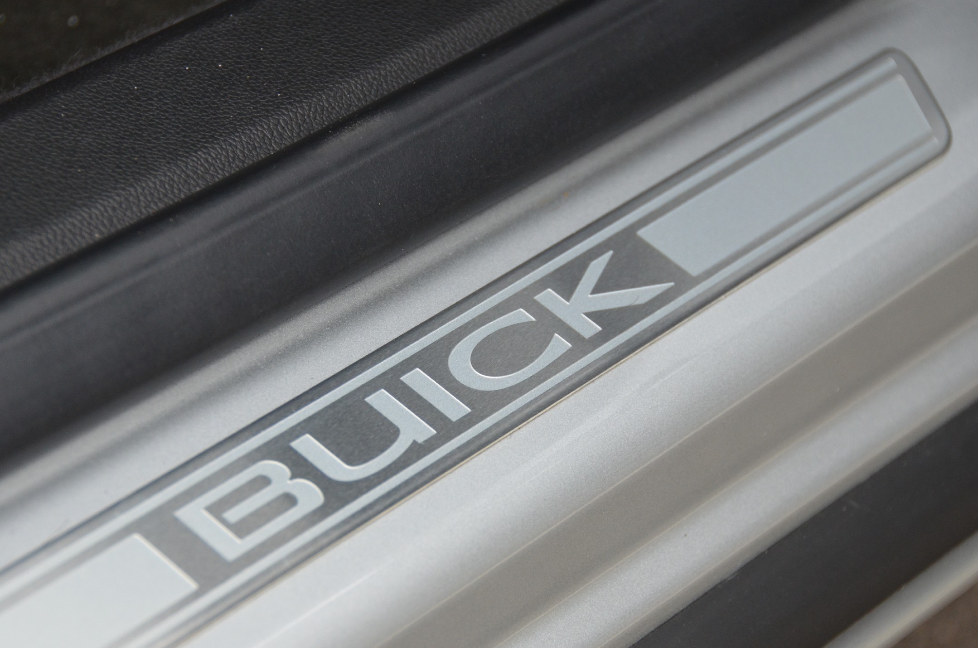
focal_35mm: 139
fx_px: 3769
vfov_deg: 9.8
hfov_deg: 14.8
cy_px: 348
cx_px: 421
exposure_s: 1/1000
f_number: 5
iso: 800
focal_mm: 80
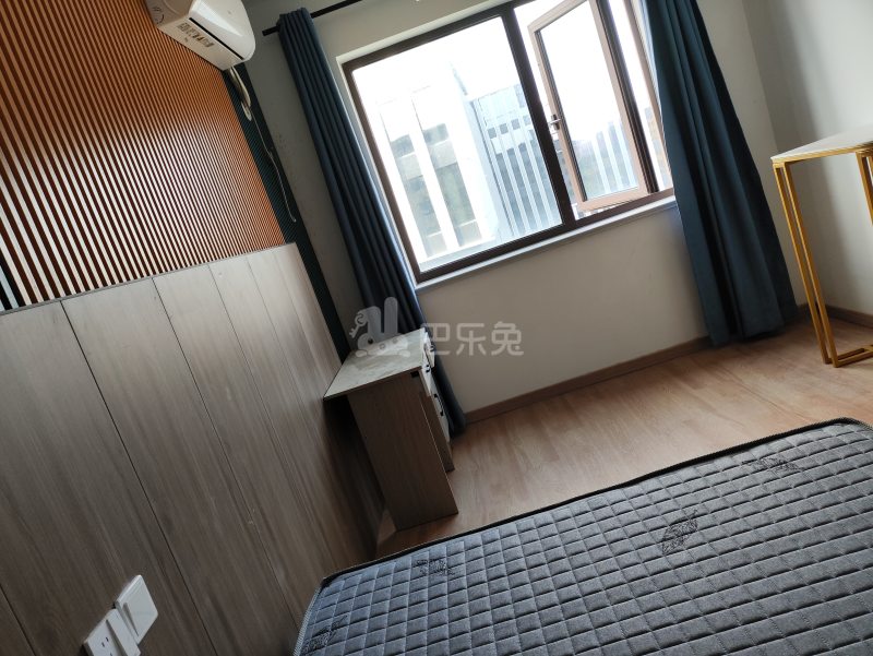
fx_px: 606
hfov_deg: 71.6
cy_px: 328
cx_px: 436
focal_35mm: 24
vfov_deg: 56.9
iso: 50
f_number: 1.8
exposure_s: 1/100
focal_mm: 4.68
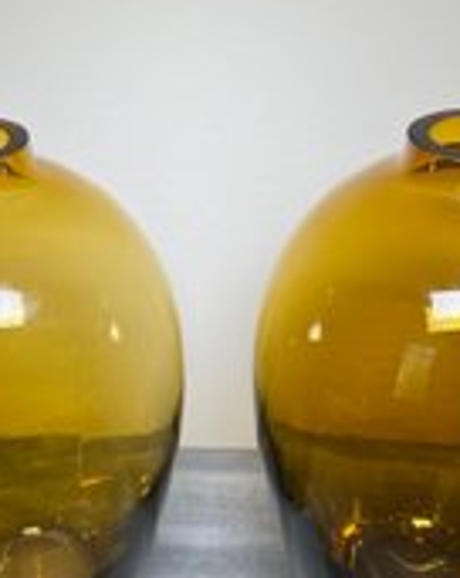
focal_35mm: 51
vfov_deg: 36.7
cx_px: 184
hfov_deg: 29.5
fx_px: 871
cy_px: 309
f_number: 1.5
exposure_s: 1/120
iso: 32
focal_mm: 5.7
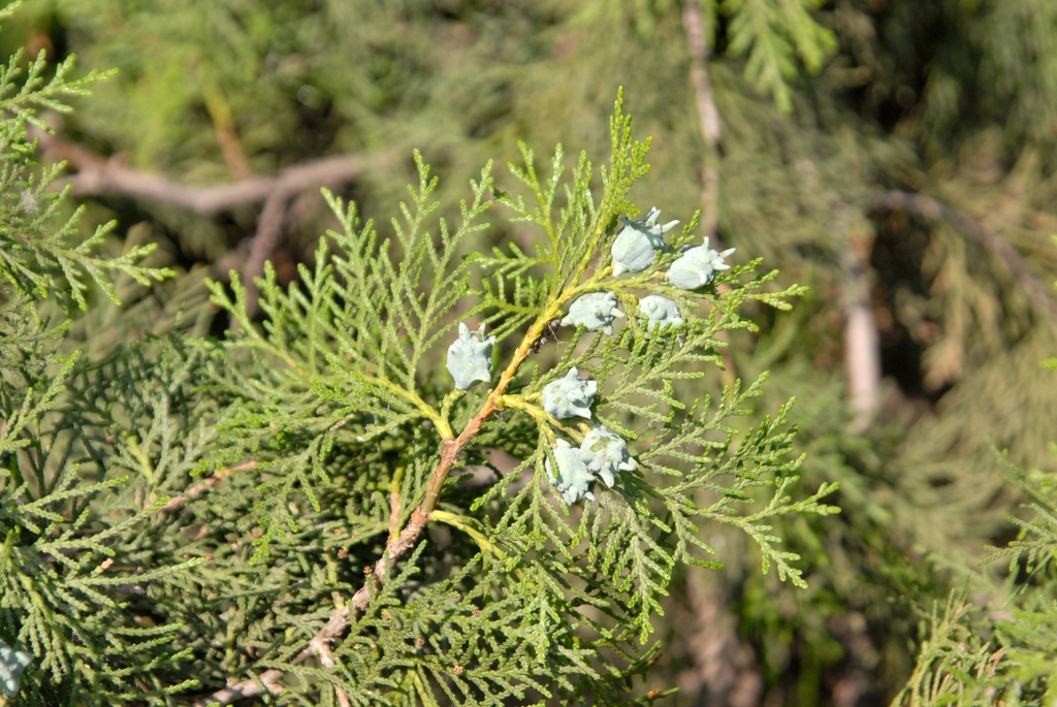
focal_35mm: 195
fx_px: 5731
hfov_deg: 10.5
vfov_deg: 7.1
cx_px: 528
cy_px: 354
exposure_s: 1/320
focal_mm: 130
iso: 400
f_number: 9
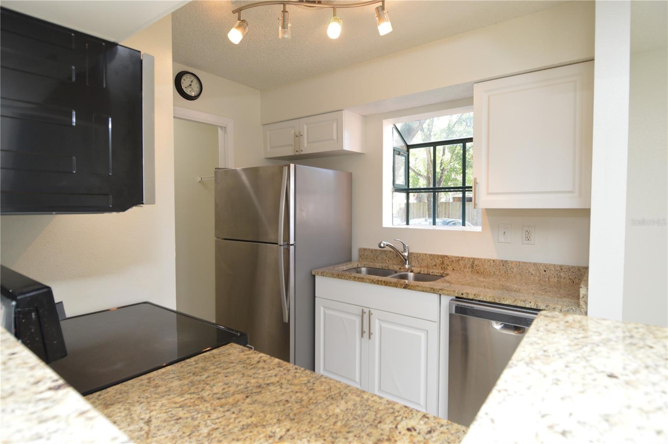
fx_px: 334
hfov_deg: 90.1
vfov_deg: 67.3
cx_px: 334
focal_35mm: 18
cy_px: 222
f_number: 4
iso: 450
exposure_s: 1/60
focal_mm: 12
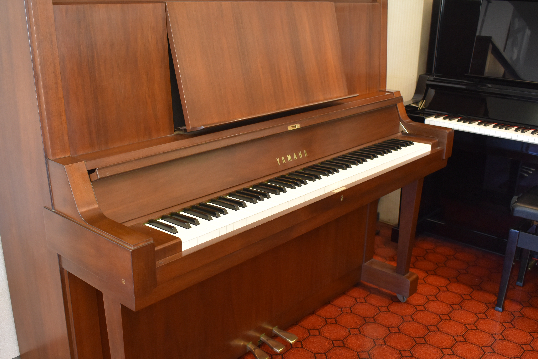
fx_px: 568
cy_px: 197
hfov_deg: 50.7
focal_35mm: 38
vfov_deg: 35.0
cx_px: 255
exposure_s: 1/60
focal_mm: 20
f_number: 3.5
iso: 1000
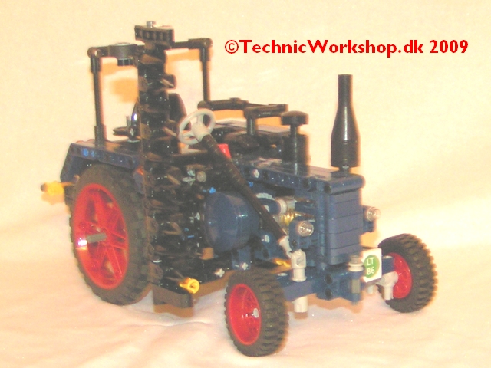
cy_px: 184
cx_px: 246
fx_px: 539
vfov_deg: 37.7
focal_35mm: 38
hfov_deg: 49.0
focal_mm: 5.8
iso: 200
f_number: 2.8
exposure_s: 1/4
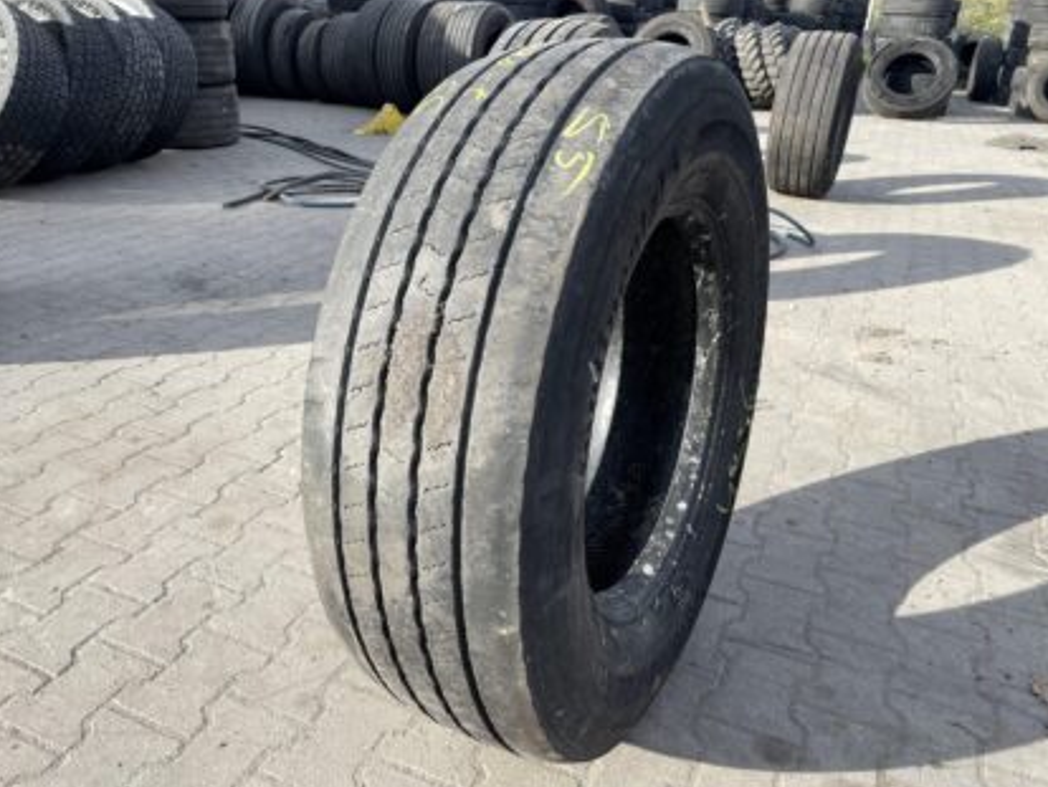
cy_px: 386
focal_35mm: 27
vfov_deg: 51.4
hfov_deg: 65.3
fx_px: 818
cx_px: 524
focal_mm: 4.2
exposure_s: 1/1006
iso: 32
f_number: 1.6
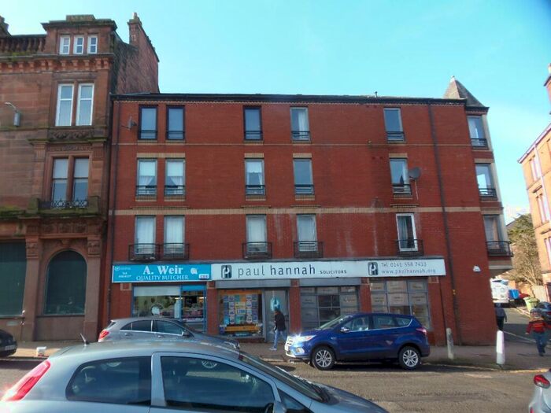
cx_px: 276
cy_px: 206
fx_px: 382
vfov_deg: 56.8
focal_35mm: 24
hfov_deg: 71.6
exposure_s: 1/250
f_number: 2.9
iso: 64
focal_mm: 4.3
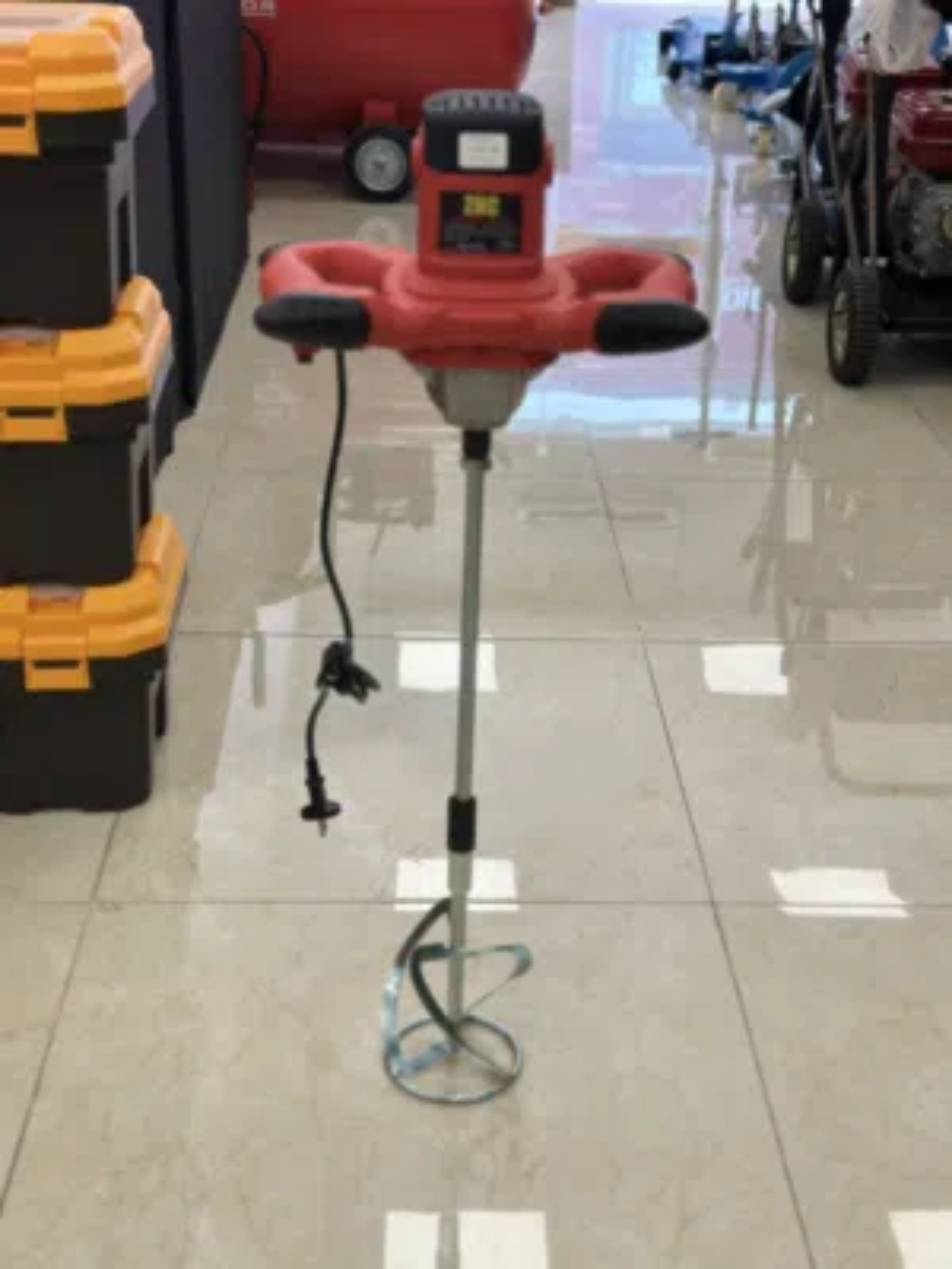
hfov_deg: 30.3
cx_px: 476
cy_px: 634
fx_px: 1760
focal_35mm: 48
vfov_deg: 39.7
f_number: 1.78
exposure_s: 1/446
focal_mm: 6.86
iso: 80
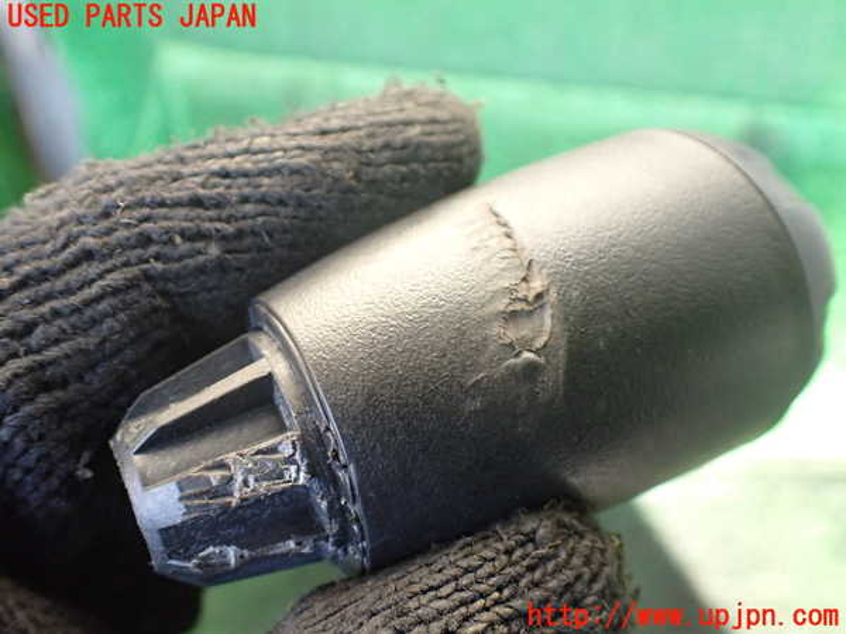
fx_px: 733
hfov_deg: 60.0
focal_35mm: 30
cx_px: 423
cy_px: 317
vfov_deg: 46.8
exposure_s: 1/125
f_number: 2.3
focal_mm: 5.4
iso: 500
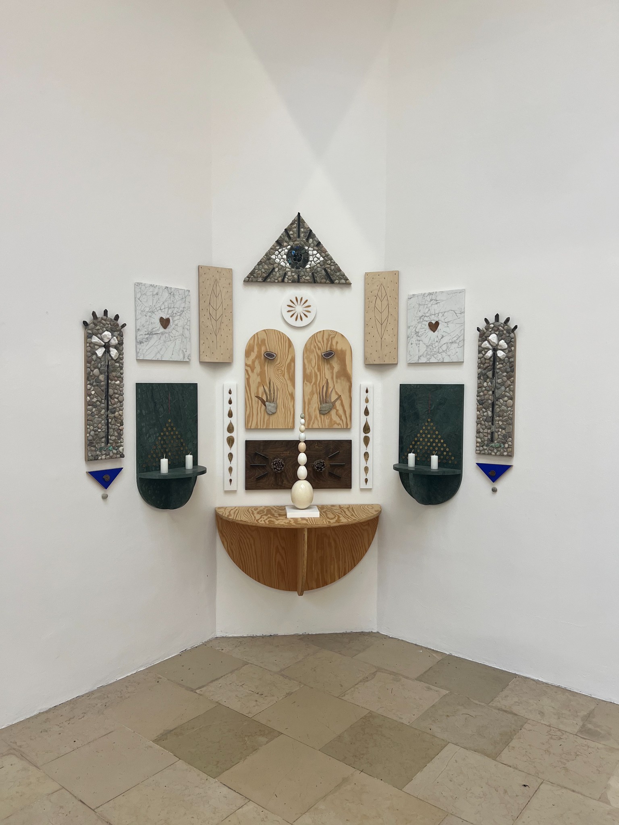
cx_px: 310
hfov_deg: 53.1
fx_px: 620
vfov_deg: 67.3
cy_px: 412
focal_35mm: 26
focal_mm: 5.7
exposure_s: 1/121
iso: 125
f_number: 1.5
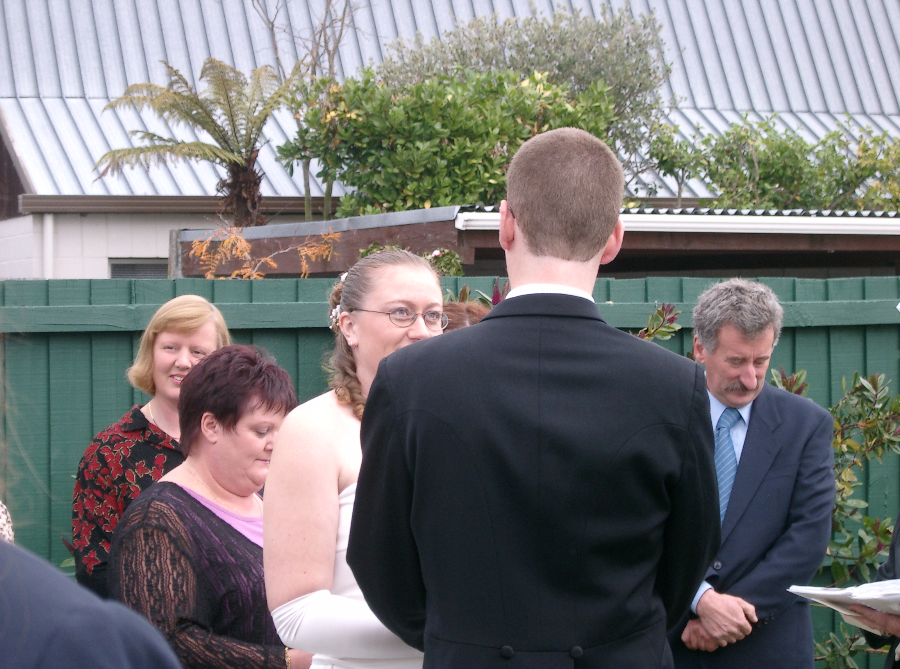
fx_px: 2902
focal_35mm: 112
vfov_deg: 13.1
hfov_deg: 17.6
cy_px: 334
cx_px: 450
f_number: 4.8
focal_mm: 22.8
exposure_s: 1/80
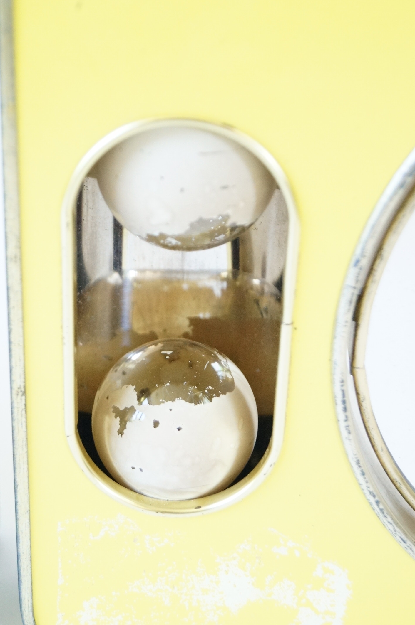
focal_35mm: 69
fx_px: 1197
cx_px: 179
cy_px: 309
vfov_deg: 29.3
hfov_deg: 19.7
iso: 3200
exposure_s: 1/80
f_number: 5
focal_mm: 40
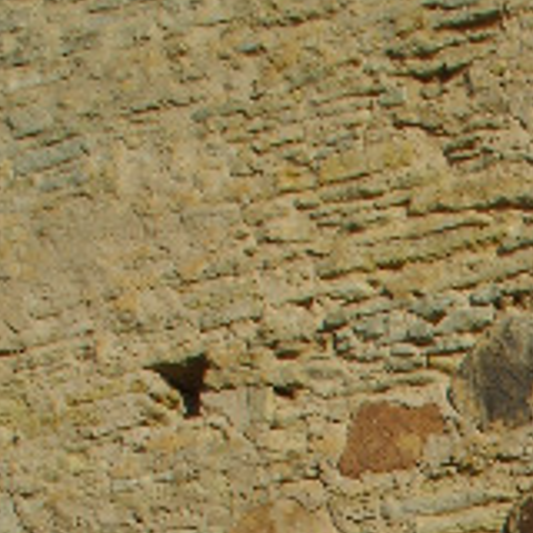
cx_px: 1181
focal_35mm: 280
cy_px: 1372
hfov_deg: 6.0
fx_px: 4878
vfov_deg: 6.0
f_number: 14
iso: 100
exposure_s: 1/160
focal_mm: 33
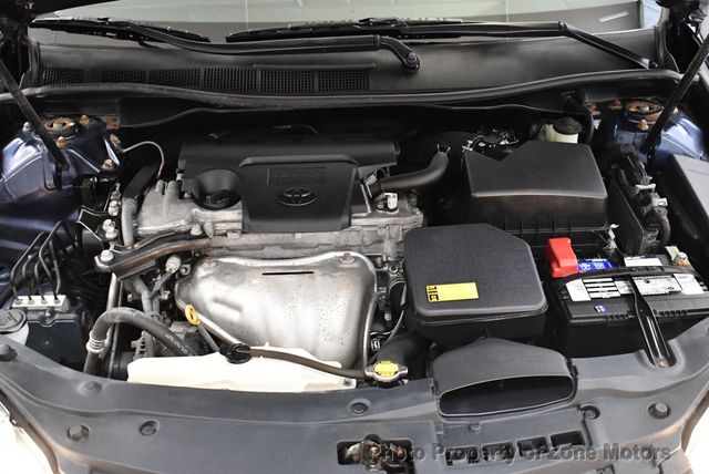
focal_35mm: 46
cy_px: 237
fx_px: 907
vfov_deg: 29.3
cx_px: 354
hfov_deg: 42.7
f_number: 3.8
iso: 3200
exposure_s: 1/100
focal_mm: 23
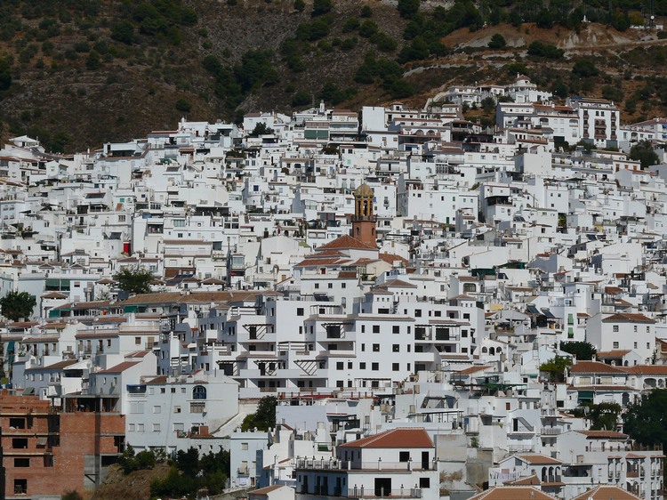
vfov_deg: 11.7
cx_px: 334
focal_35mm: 127
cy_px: 250
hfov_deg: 15.5
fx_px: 2446
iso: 100
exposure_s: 1/400
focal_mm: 26.9
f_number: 7.1
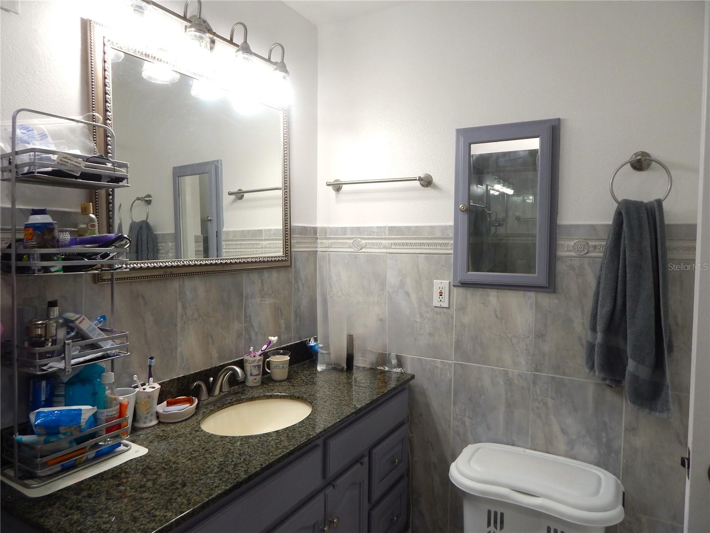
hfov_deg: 73.9
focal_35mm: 23
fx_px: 472
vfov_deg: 58.9
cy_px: 266
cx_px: 355
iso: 125
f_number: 3
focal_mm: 4
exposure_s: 1/60
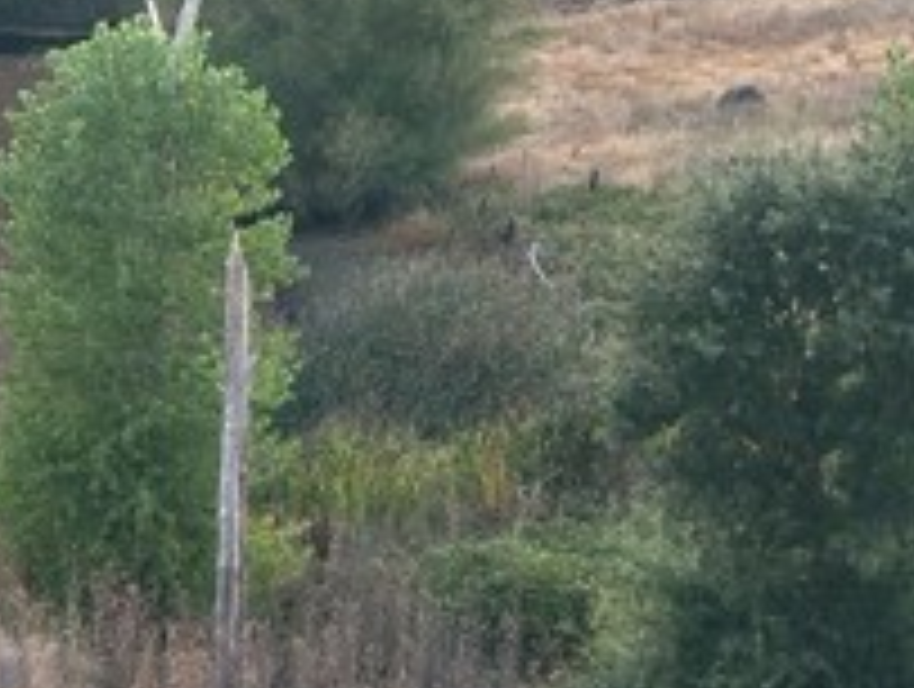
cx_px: -59
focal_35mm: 151
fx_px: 3994
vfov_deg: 9.8
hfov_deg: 12.8
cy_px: 40
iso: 160
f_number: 1.78
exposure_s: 1/60
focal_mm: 6.86
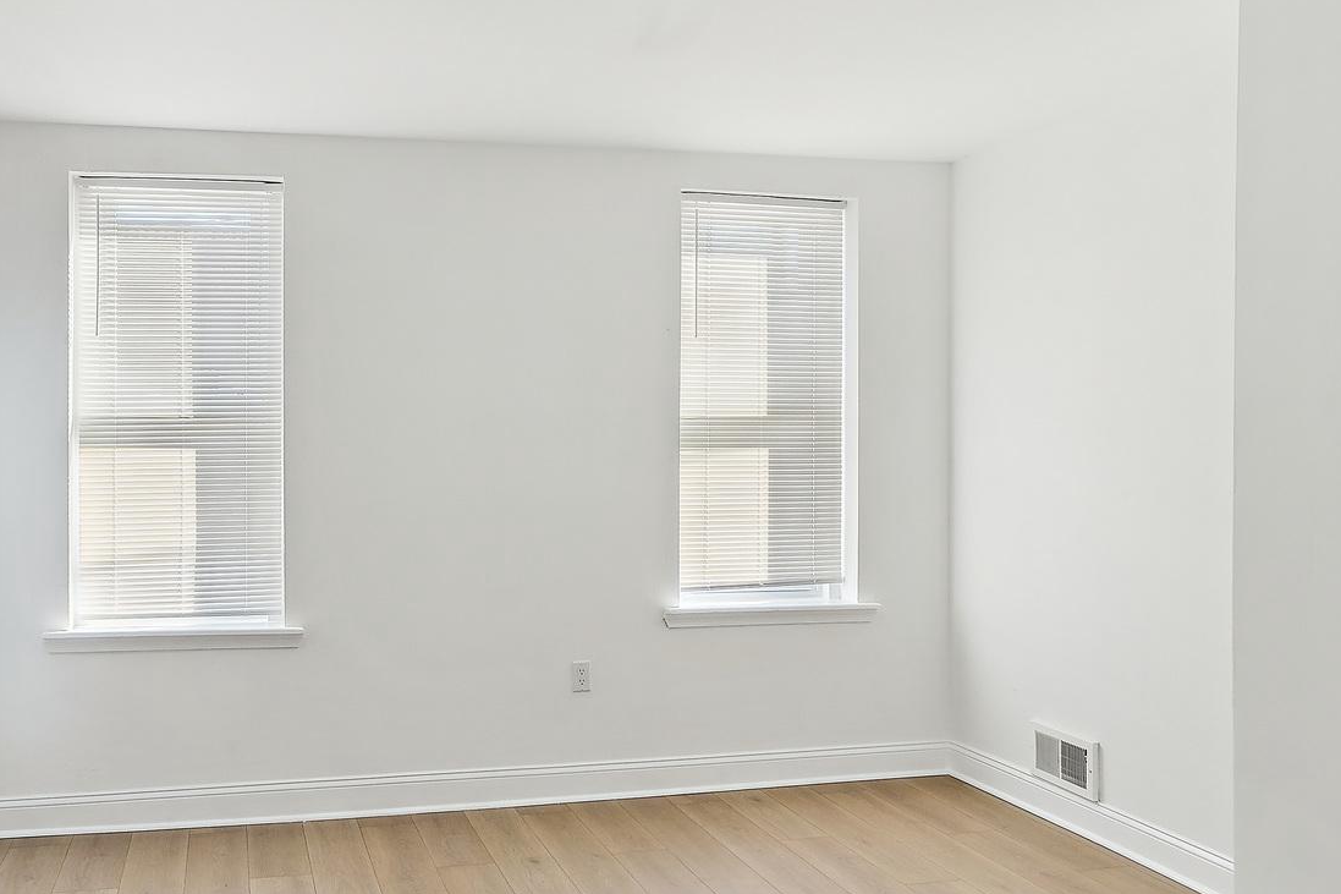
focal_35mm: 28
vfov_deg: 46.4
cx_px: 446
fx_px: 1043
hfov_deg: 63.8
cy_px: 459
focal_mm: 15
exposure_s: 1/100
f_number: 8
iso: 400
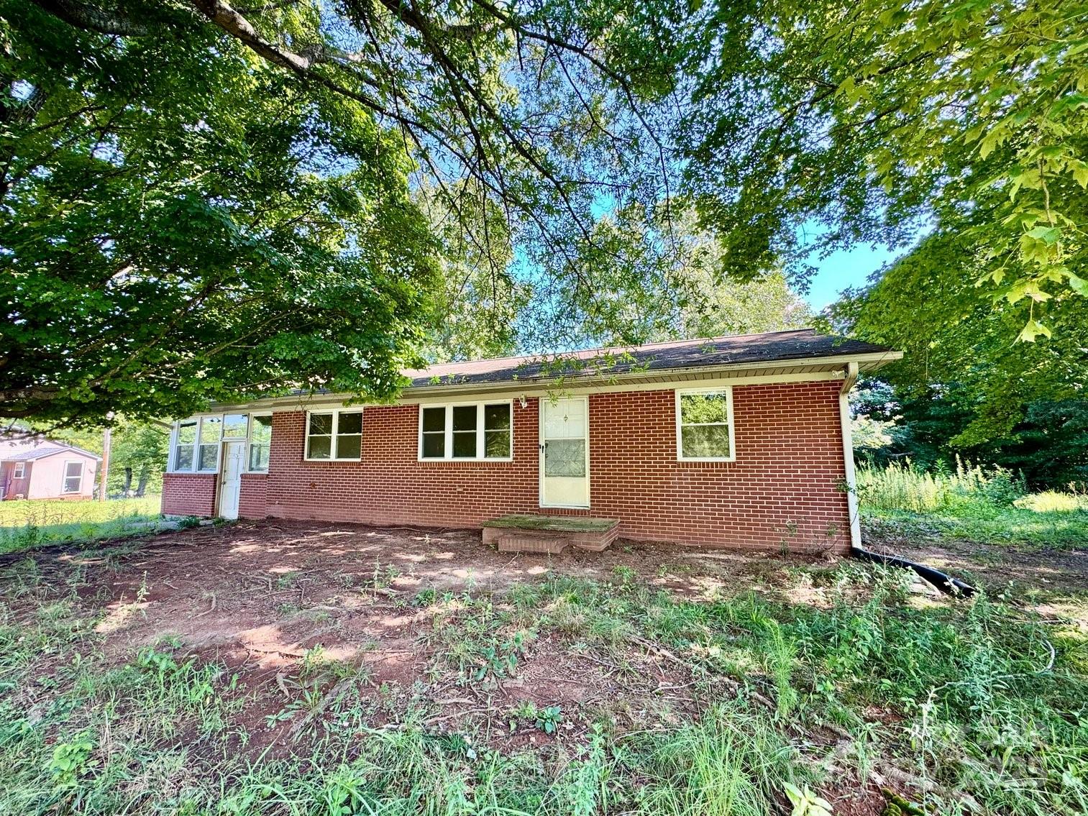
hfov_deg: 102.1
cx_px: 544
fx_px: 440
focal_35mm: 14
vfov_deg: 85.7
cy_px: 408
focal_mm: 2.22
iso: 64
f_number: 2.2
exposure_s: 1/99
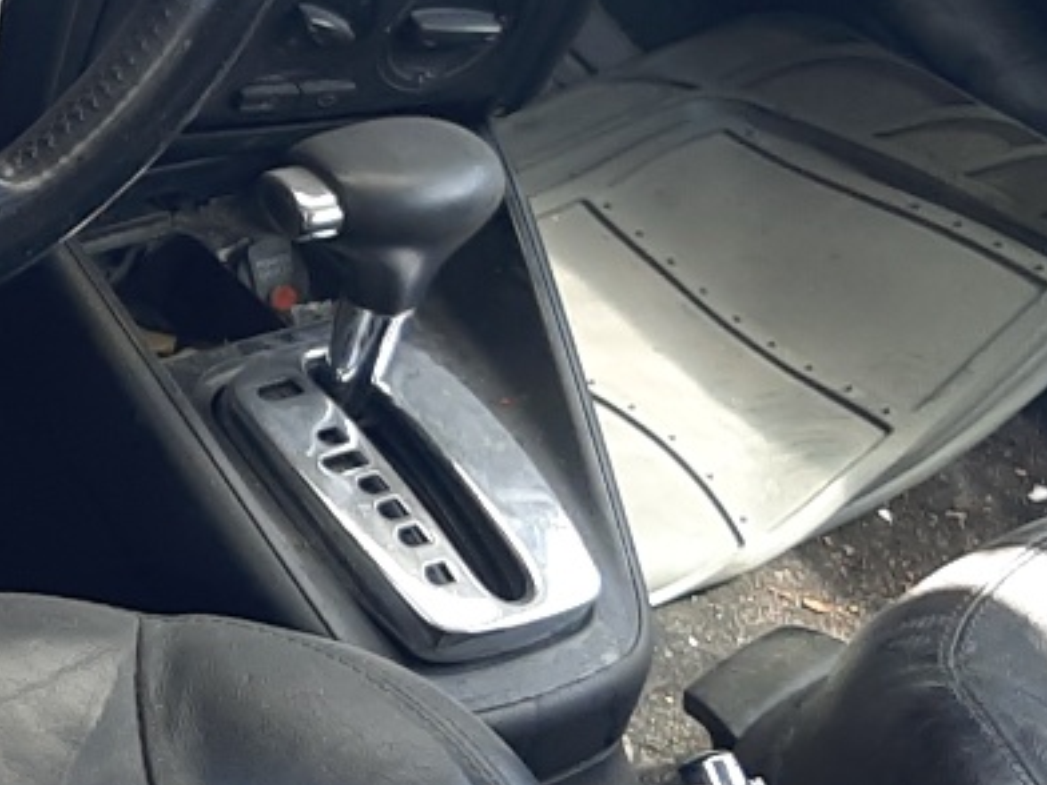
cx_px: -393
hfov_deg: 17.2
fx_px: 3206
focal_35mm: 106
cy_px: 419
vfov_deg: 14.0
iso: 40
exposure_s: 1/141
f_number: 1.7
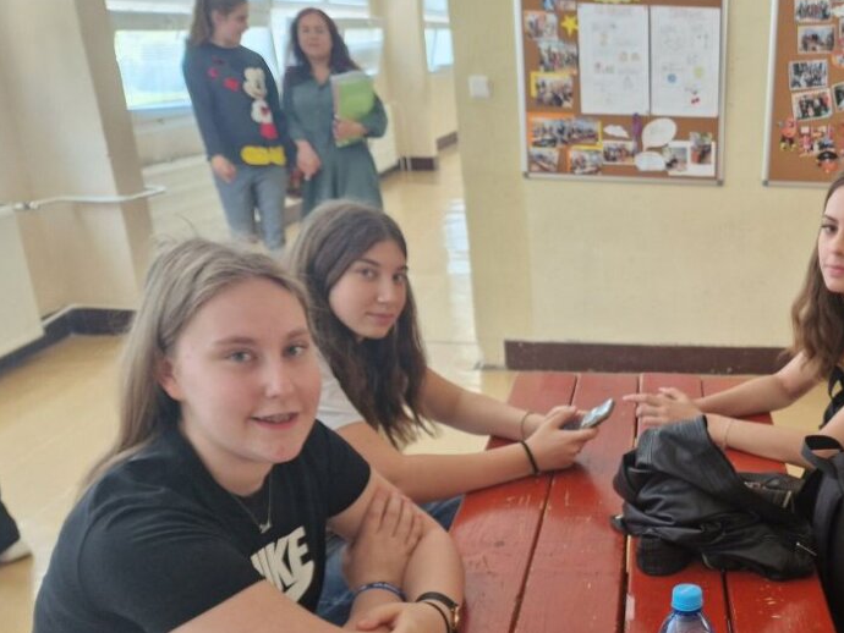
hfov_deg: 41.9
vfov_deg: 32.6
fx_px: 1024
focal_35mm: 42
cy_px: 573
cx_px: 728
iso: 160
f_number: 1.8
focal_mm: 5.4
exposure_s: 1/100
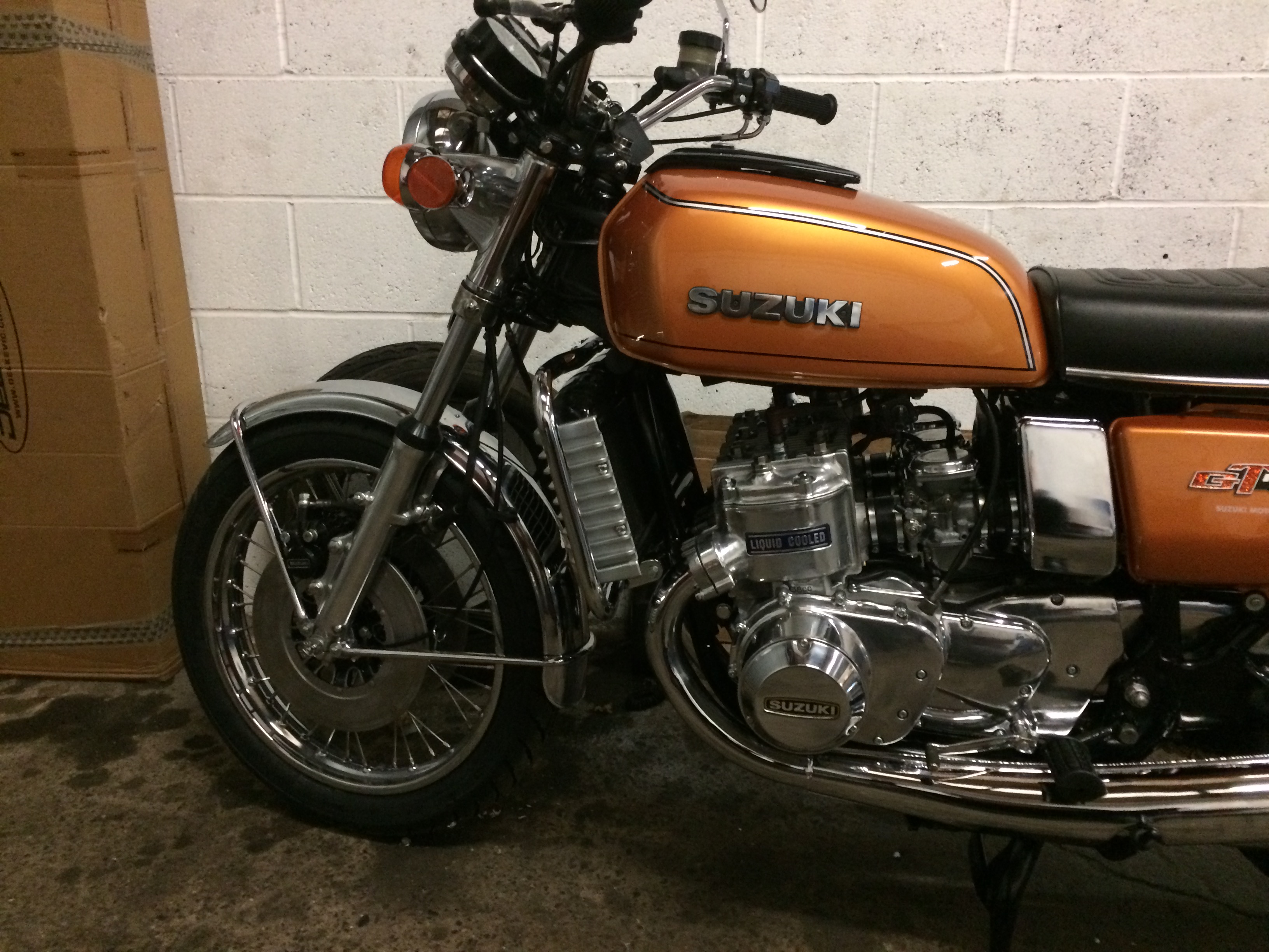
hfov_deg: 61.7
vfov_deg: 48.2
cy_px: 476
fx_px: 1063
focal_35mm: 29
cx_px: 634
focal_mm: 4.15
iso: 320
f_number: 2.2
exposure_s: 1/17
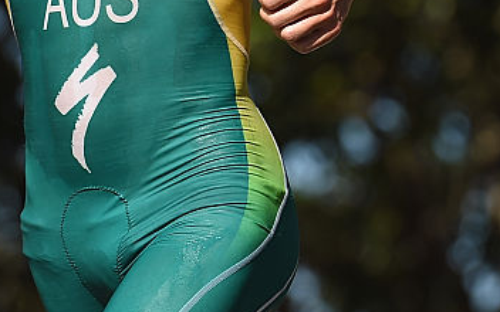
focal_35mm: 592
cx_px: 355
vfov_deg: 2.2
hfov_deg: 3.5
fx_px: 8067
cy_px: -126
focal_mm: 200
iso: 400
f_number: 5
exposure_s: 1/4000
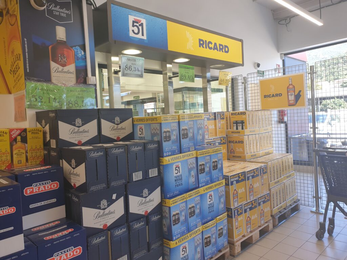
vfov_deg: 53.1
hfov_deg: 67.3
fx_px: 261
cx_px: 174
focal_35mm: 26
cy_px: 130
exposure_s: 1/100
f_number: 2.4
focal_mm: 4.3
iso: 64
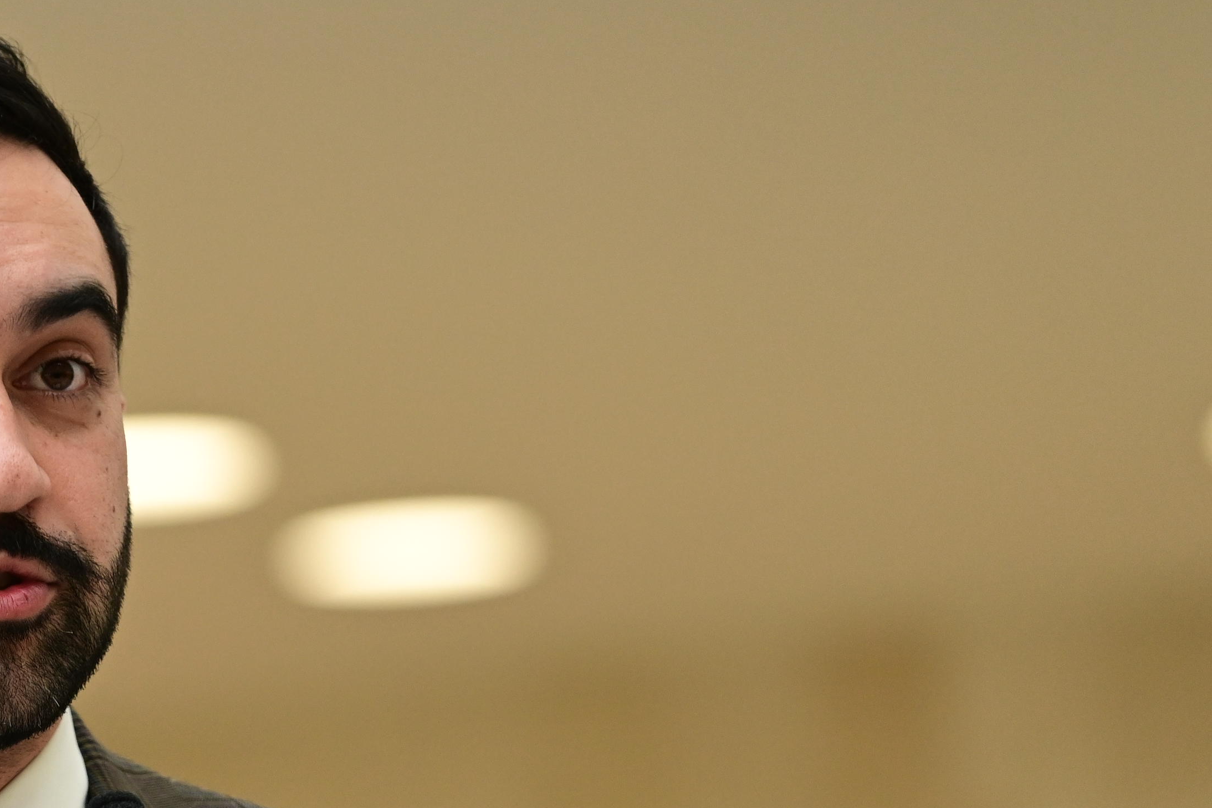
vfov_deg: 3.0
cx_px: 29
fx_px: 15250
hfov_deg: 4.5
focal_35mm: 453
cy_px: 996
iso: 800
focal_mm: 160
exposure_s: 1/400
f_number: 2.8
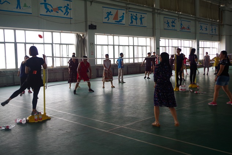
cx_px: 116
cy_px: 78
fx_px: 251
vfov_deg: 34.2
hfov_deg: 49.5
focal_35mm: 39
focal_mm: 26.25
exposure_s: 1/50
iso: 400
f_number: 4
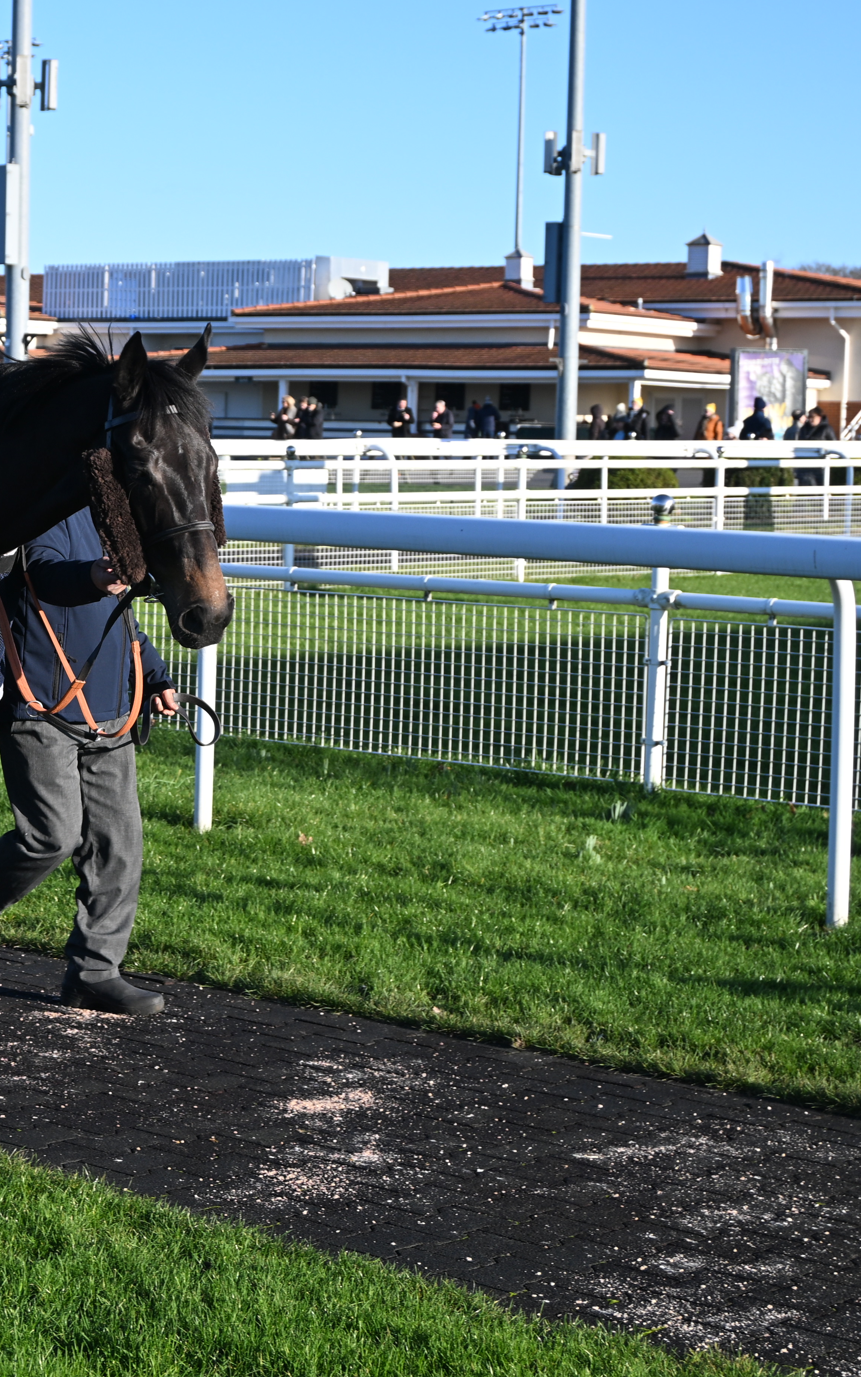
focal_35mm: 81
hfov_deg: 15.9
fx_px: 3033
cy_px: 685
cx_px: 2
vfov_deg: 25.6
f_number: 6.3
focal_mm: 35
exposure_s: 1/320
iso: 100
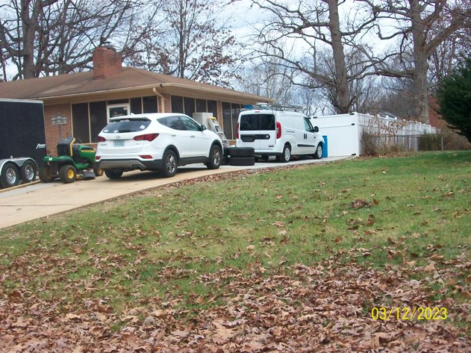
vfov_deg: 27.5
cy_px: 176
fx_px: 721
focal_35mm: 53
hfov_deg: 36.2
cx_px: 236
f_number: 3.6
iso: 80
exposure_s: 1/200
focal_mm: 8.8
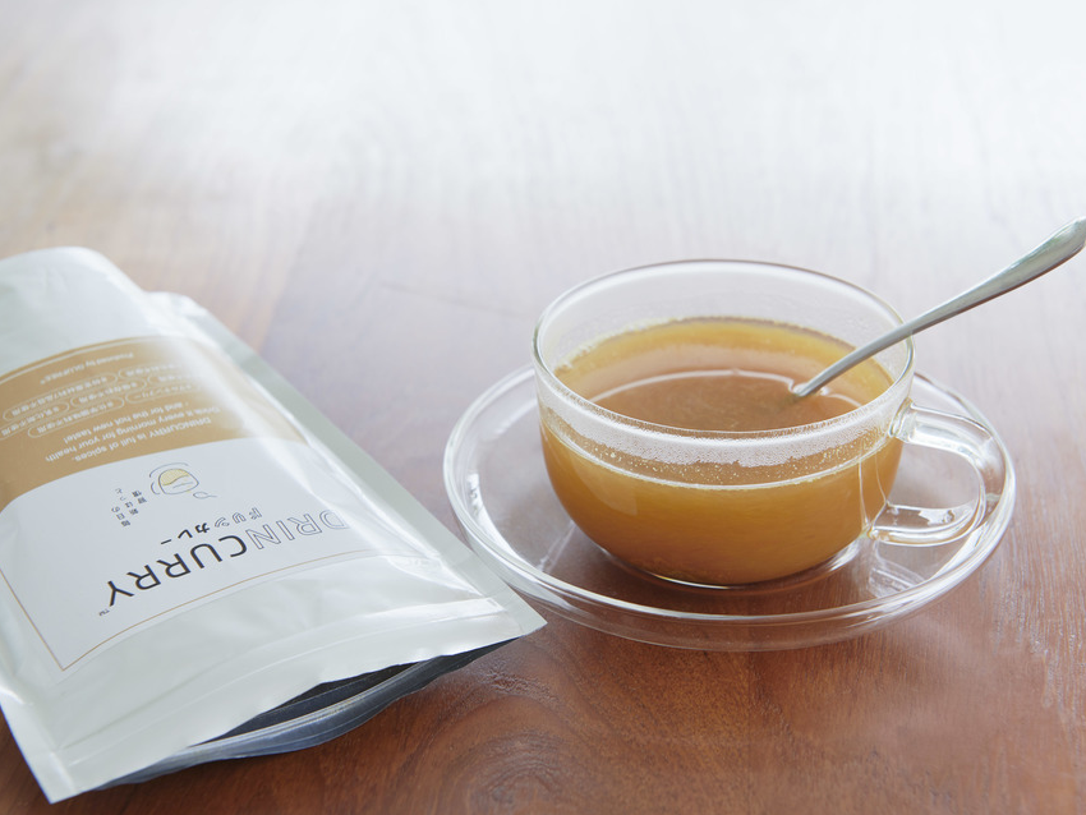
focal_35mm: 76
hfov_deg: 25.6
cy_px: 408
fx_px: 2385
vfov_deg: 19.4
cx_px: 570
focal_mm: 70
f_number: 8
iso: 125
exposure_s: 1/10
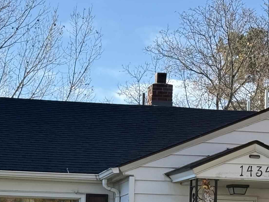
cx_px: 102
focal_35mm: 133
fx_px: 1034
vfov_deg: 11.0
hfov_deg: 14.8
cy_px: 205
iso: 80
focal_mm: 6.76
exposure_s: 1/2342
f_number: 1.78
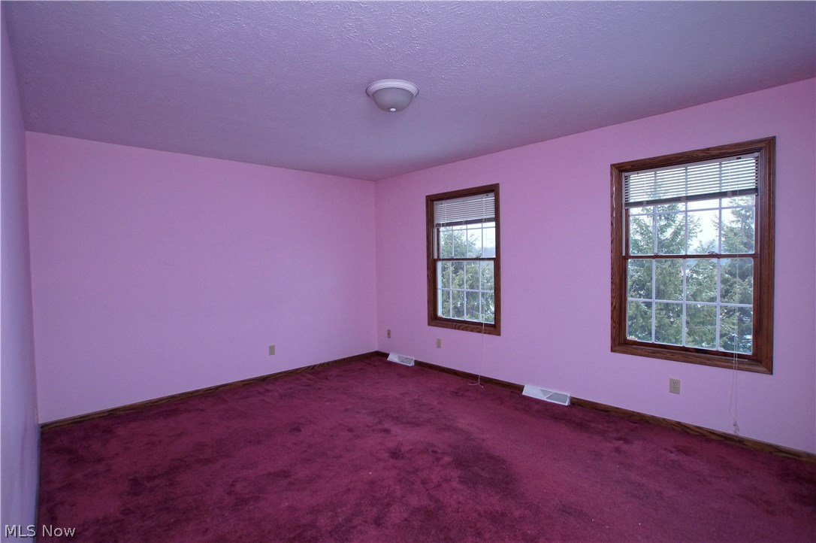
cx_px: 408
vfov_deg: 72.0
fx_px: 374
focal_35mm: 16
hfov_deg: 95.0
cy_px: 272
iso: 800
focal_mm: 11
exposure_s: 1/160
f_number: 4.5
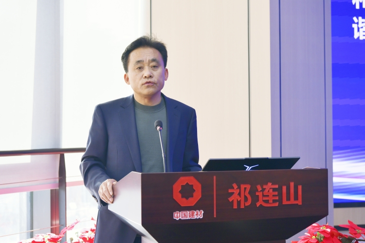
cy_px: 122
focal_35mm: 62
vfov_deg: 21.9
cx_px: 182
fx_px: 629
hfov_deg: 32.4
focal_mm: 62
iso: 640
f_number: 5.6
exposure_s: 1/125
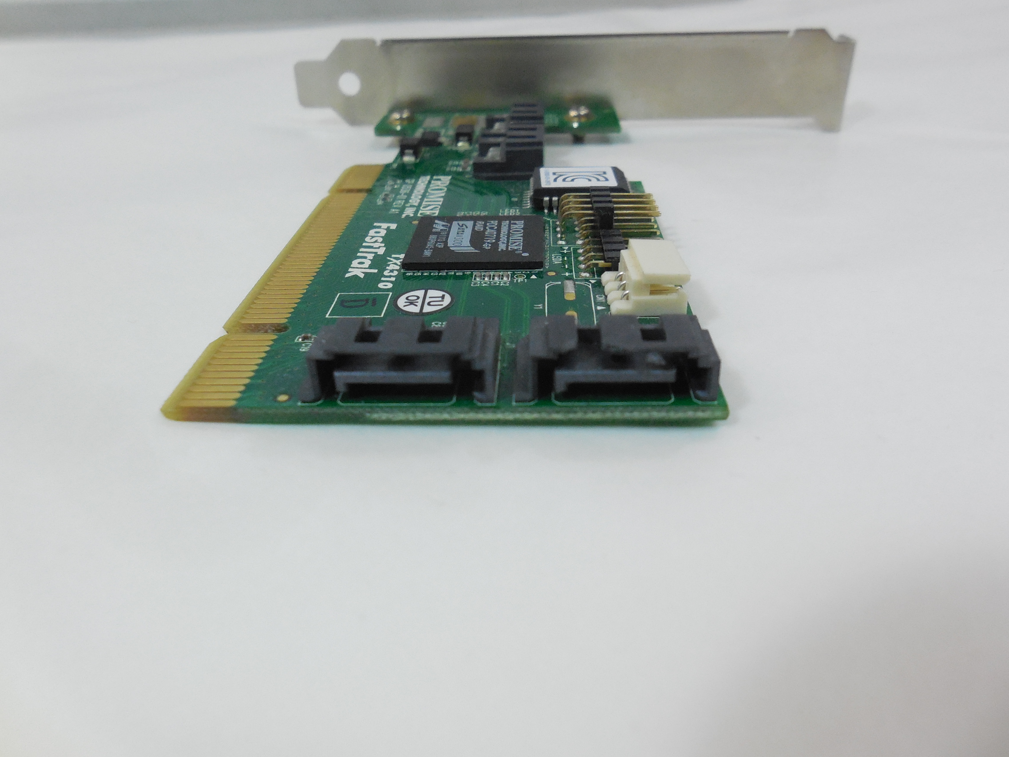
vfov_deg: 53.1
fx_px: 758
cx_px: 504
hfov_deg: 67.3
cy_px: 378
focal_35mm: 26
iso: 560
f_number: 3.5
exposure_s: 1/250
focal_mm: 4.6
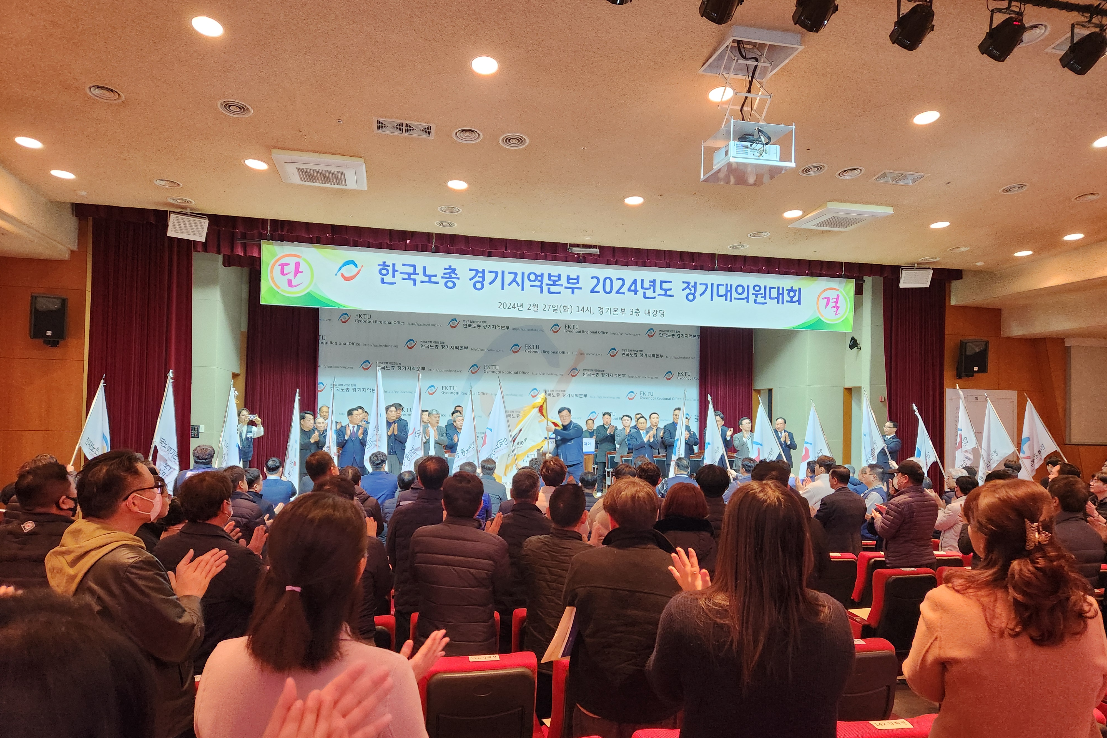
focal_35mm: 24
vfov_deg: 53.1
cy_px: 391
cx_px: 554
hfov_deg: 73.7
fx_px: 738
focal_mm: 5.4
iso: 640
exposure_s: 1/120
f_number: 1.8
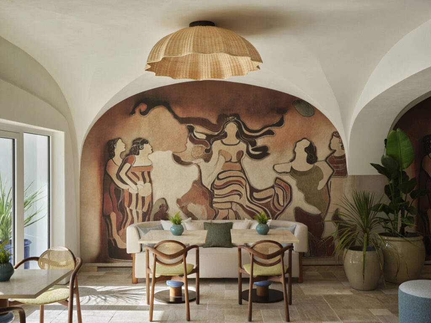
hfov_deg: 51.4
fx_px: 448
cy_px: 162
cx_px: 216
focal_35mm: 36
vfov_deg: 39.7
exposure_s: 1/40
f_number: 16
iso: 400
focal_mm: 45.7
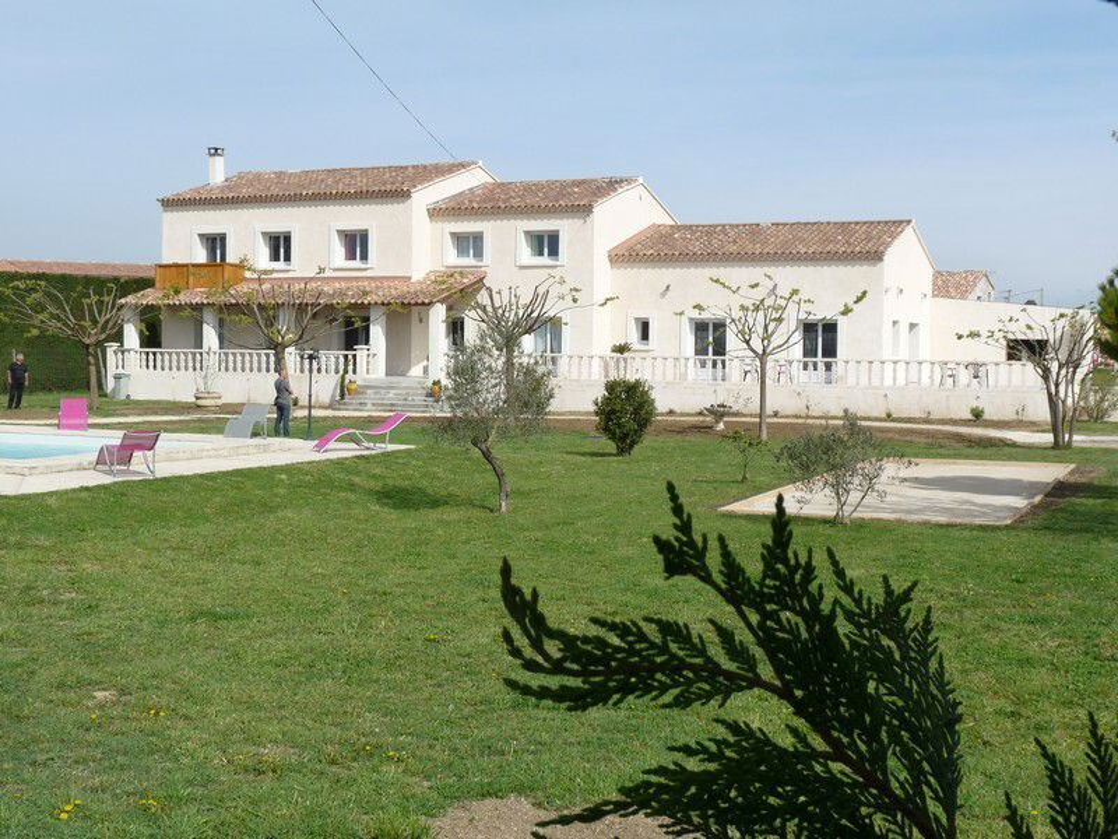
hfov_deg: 42.9
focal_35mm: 44
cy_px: 420
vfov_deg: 32.9
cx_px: 559
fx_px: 1421
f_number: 4.5
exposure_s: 1/800
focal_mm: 6.6
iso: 100
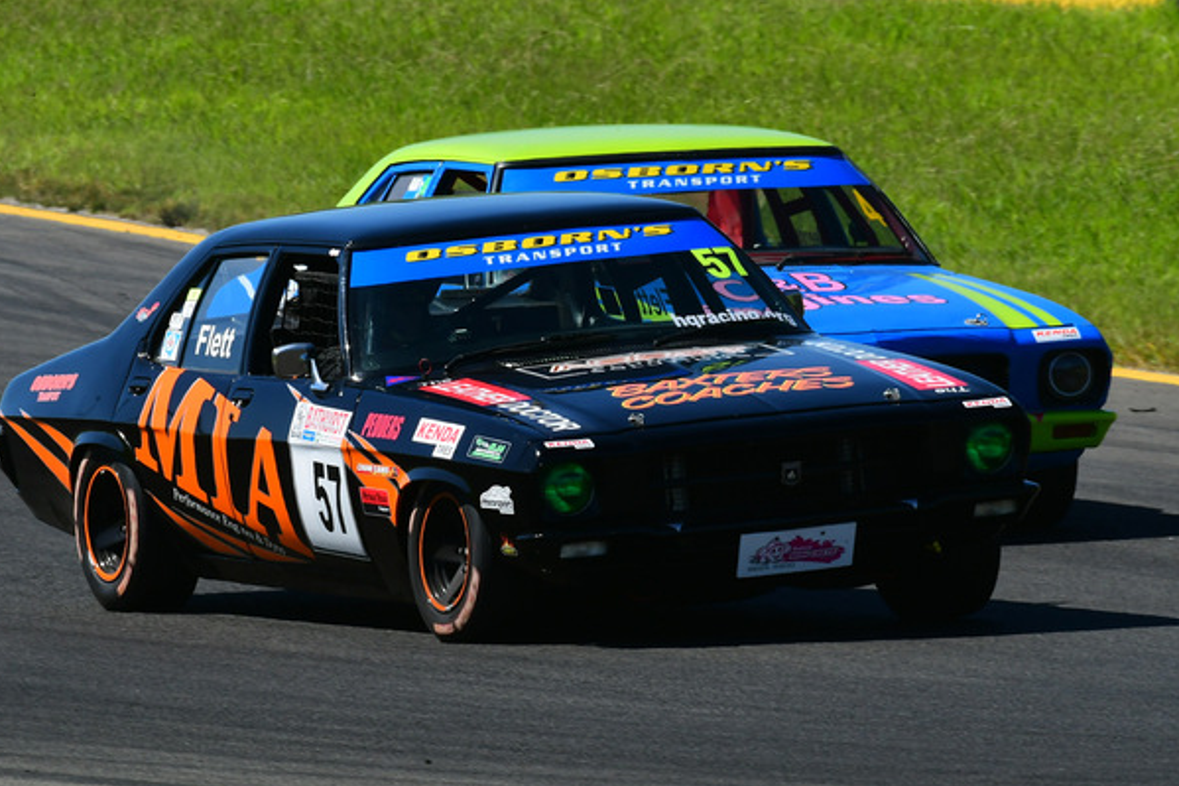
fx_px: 28876
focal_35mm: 882
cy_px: 317
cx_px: 398
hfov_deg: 2.3
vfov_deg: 1.6
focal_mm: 440
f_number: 13
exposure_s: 1/640
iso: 500
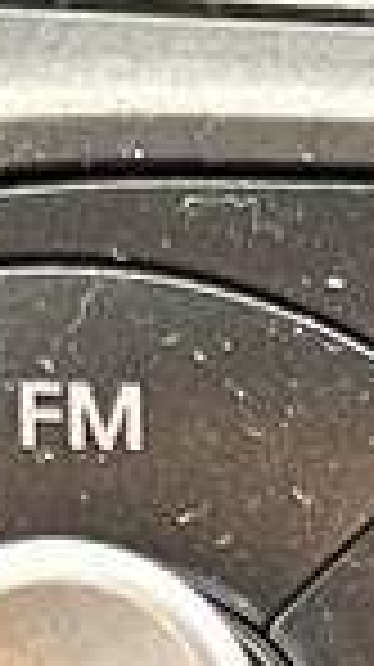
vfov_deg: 7.0
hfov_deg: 4.1
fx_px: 4877
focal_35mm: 276
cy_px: 2030
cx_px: 1523
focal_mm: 5.7
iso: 400
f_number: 1.5
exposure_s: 1/50
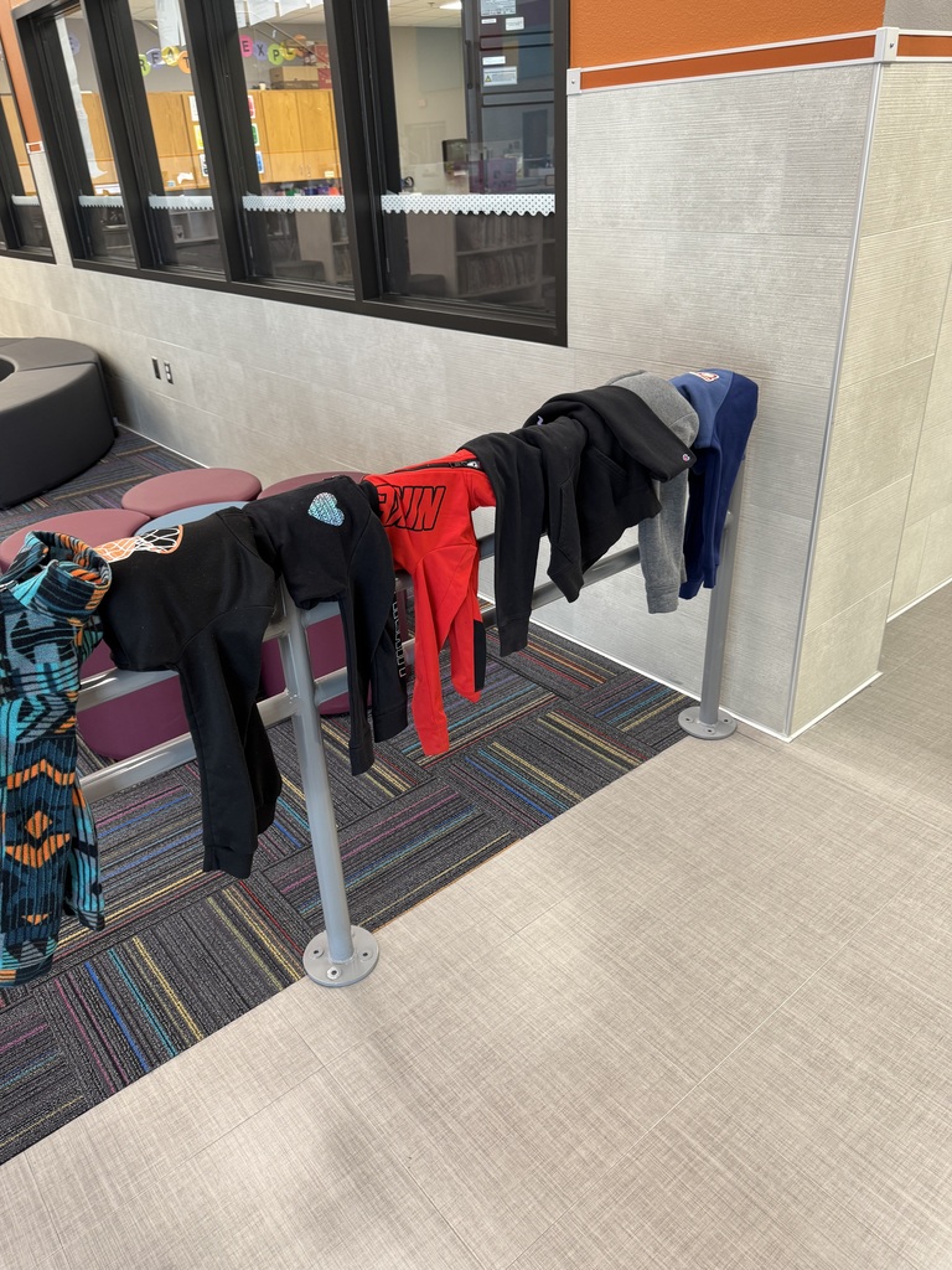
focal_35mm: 24
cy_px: 635
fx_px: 880
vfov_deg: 71.6
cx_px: 476
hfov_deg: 56.8
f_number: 1.78
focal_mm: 6.76
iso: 125
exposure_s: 1/60
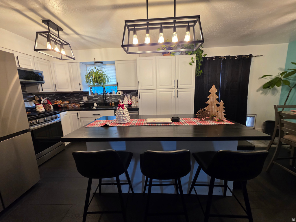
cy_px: 111
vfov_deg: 89.9
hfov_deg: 106.2
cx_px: 148
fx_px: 111
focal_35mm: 13
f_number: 1.9
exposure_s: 1/120
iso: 200
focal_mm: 2.2
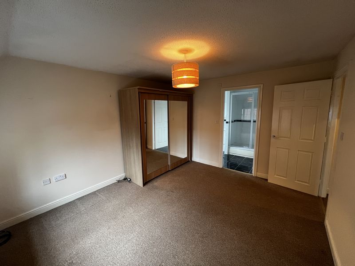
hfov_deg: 106.2
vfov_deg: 89.9
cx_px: 178
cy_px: 133
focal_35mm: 13
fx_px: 133
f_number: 1.8
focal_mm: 1.57
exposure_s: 1/50
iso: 250
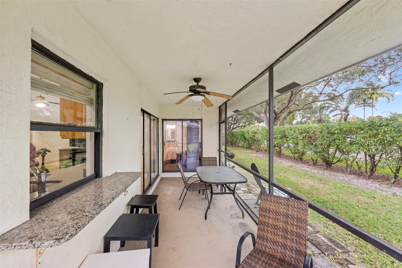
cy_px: 134
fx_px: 156
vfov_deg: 81.2
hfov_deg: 104.3
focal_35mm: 14
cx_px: 201
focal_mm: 14
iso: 500
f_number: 8
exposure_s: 1/2.5
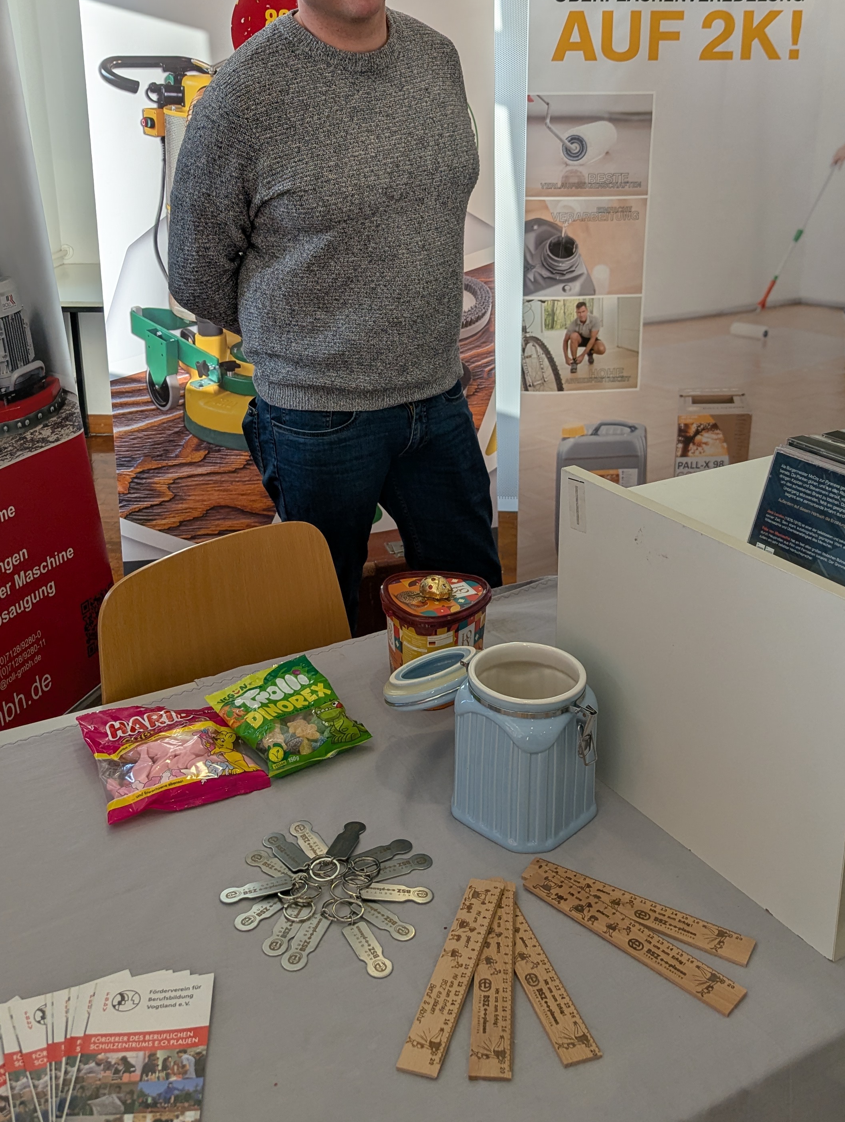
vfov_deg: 52.0
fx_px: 1136
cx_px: 436
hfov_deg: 40.8
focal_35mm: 35
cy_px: 415
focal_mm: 6.81
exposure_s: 1/303
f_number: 1.85
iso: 46
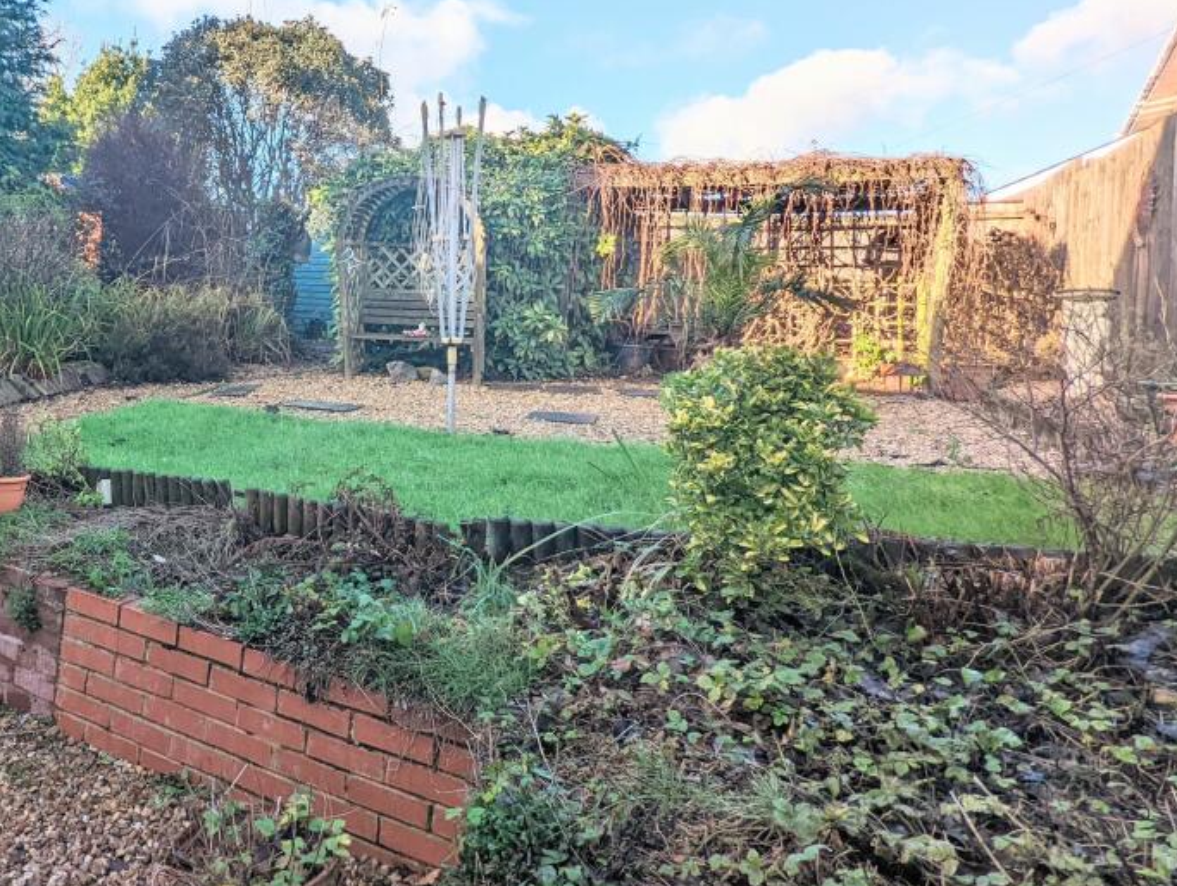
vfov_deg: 56.2
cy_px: 327
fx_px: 817
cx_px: 302
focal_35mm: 24
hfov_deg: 67.2
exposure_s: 1/768
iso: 40
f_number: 2.2
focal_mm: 2.35
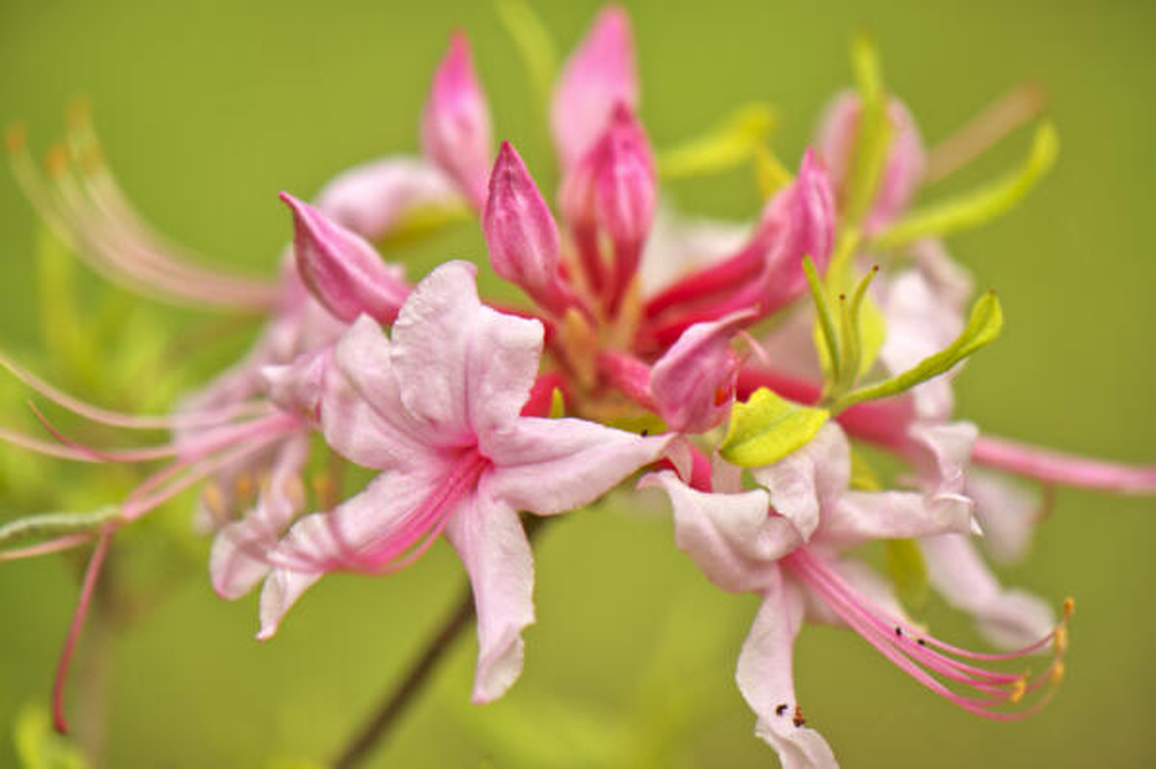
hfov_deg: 16.1
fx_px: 4075
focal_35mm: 127
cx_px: 578
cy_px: 384
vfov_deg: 10.8
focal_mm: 85
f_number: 4
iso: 100
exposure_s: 1/1000
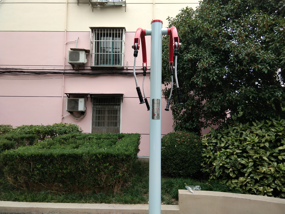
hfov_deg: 58.4
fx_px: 255
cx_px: 142
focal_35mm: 31
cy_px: 107
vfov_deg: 45.4
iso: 100
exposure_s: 1/50
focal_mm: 3.69
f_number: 2.2
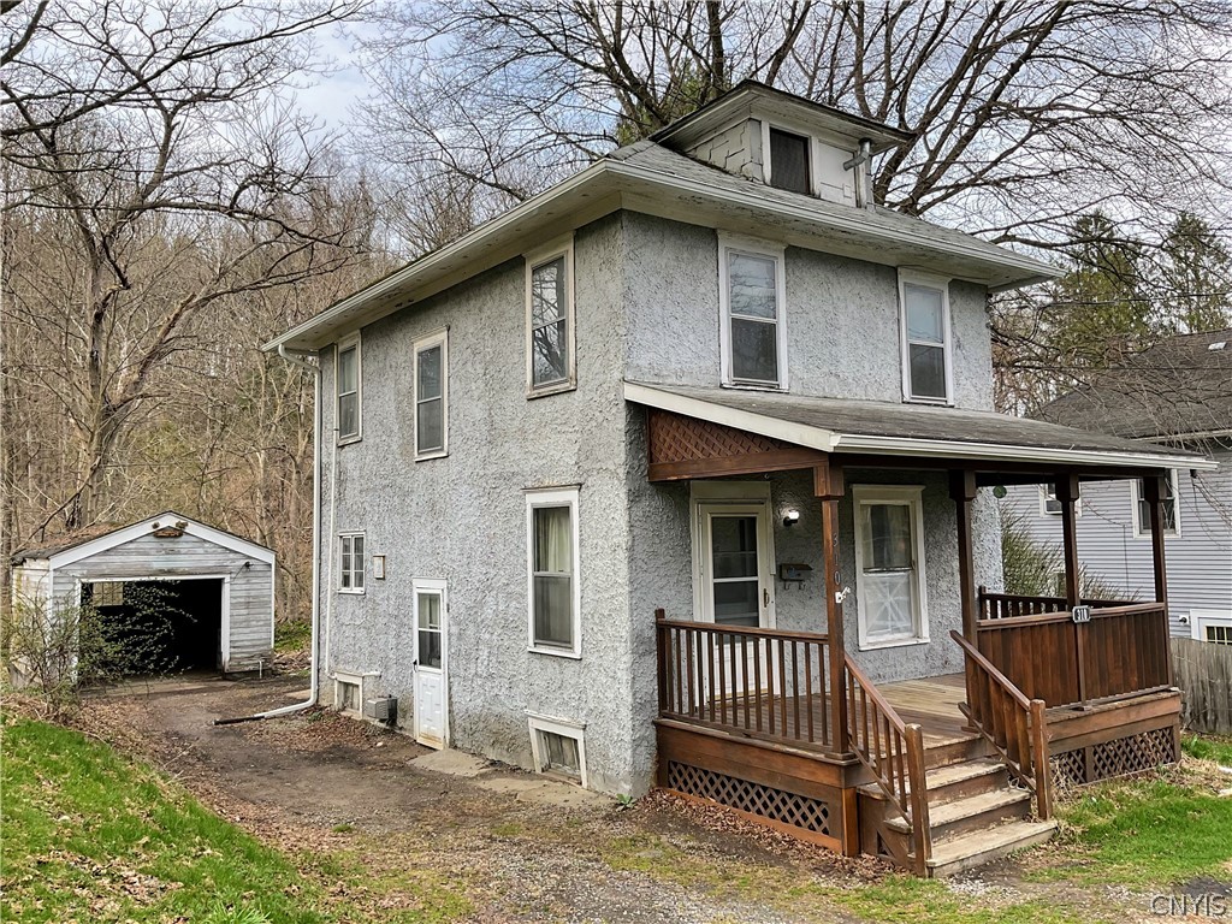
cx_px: 616
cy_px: 462
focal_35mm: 29
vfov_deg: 48.2
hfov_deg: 61.7
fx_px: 1032
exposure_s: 1/196
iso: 16
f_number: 1.8
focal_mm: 3
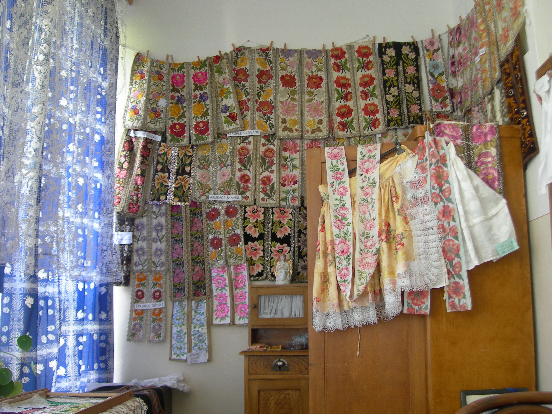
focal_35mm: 39
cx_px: 278
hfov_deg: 47.9
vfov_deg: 36.8
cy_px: 202
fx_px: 622
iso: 50
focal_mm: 7.8
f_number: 2.8
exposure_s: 1/4.4
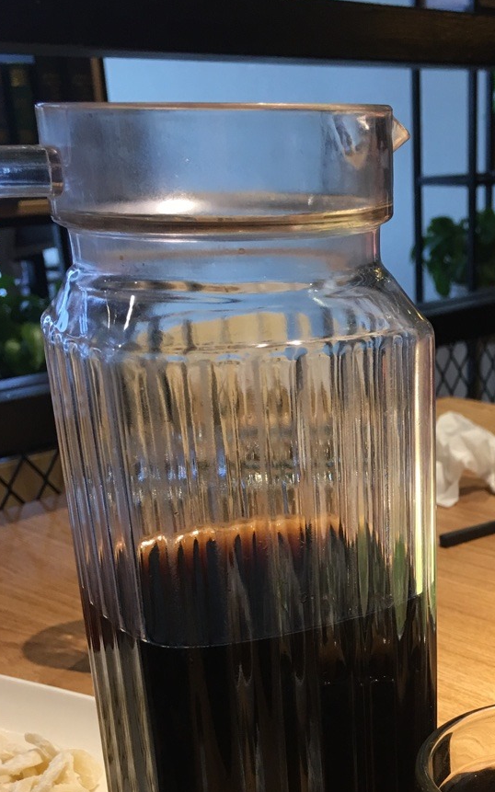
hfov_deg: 25.1
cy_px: 609
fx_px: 1079
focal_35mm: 50
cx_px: 441
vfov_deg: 39.1
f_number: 2.2
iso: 40
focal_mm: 4.15
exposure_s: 1/33
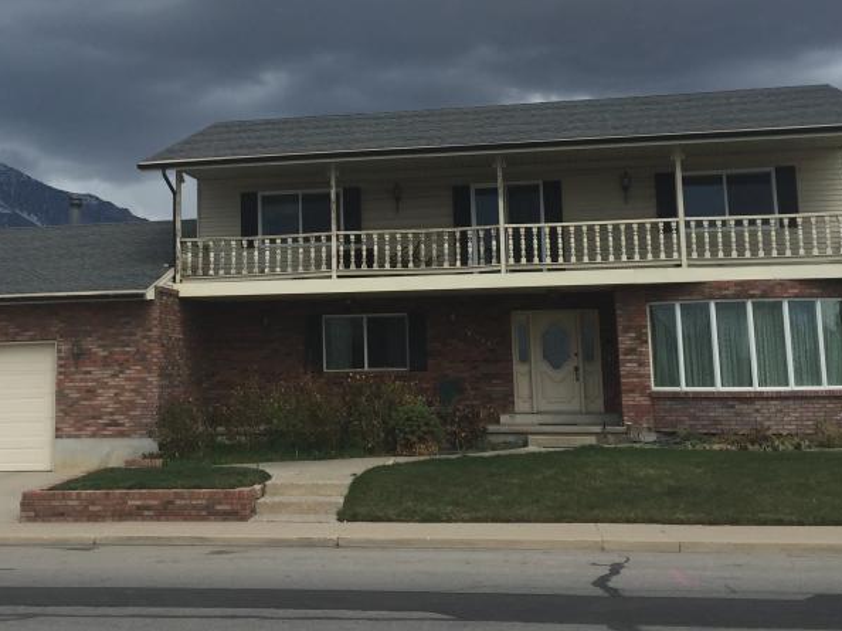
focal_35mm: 50
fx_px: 1216
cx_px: 282
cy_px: 201
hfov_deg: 37.8
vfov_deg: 28.9
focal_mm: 4.15
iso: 32
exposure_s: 1/1980
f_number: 2.2
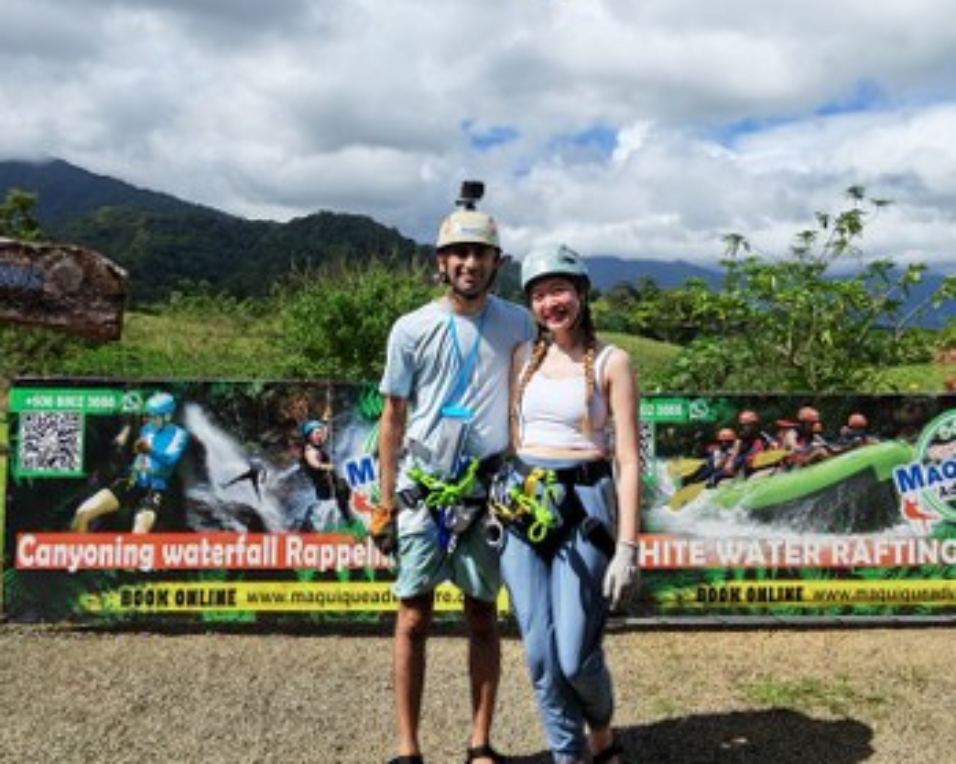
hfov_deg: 57.2
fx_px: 877
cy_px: 294
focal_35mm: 31
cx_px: 473
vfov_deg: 46.7
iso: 50
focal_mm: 1.96
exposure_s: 1/2500
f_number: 2.2
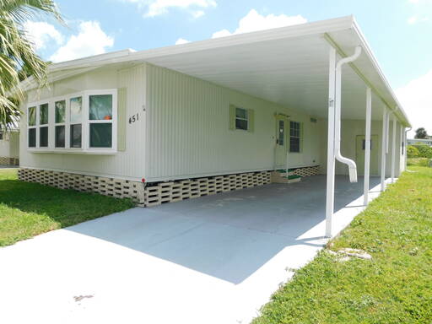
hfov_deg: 73.9
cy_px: 162
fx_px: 287
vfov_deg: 58.9
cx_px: 216
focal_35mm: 23
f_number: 3
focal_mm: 4
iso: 125
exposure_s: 1/1000
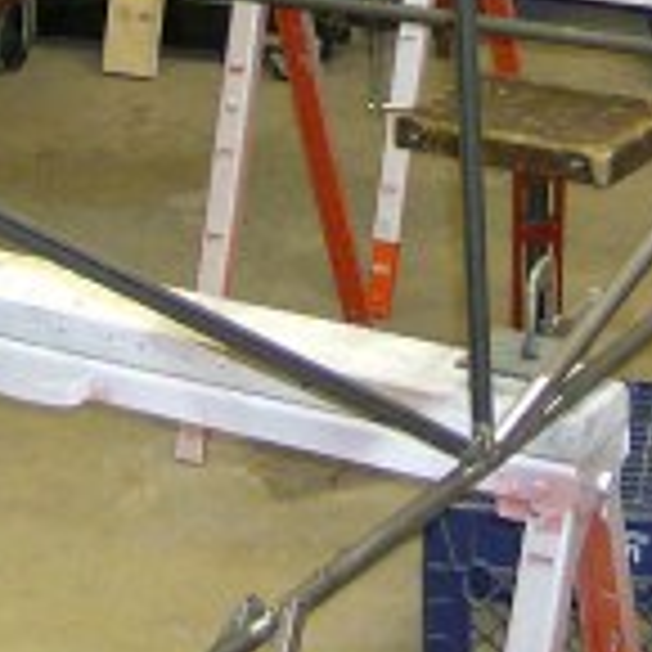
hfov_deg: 12.5
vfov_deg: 12.1
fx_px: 2983
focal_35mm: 140
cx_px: 391
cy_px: -207
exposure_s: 1/60
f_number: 2.8
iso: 200
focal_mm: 6
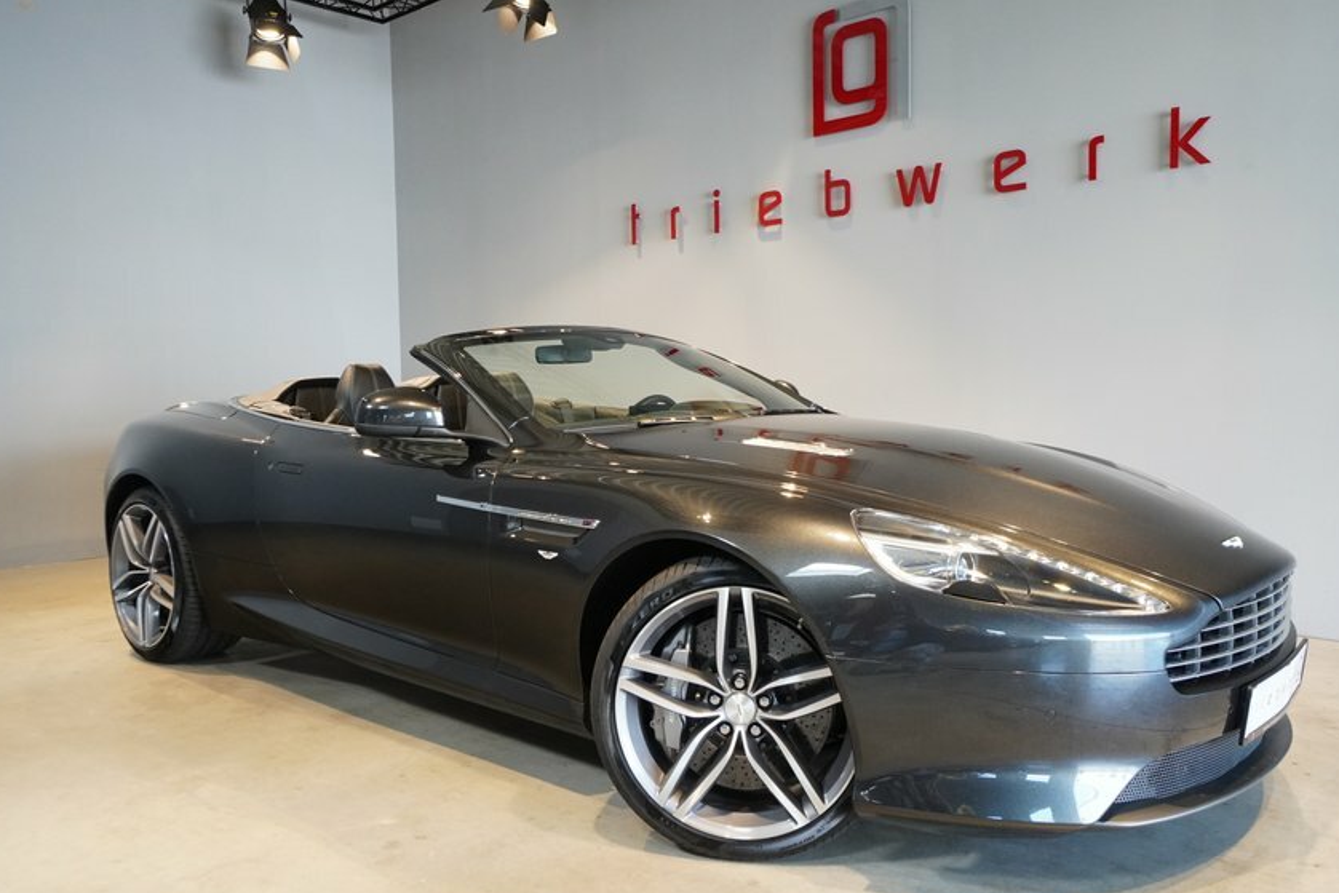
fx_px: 1079
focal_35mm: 29
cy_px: 441
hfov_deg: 63.6
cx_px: 700
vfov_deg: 45.0
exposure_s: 1/50
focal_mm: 18
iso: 2000
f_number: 5.6
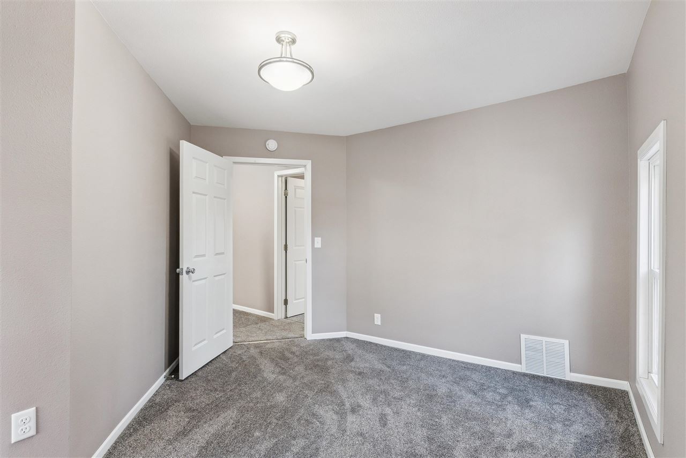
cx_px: 343
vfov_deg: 70.5
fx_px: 324
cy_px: 229
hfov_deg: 93.3
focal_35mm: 17
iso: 800
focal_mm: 17
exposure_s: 1/13
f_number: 9
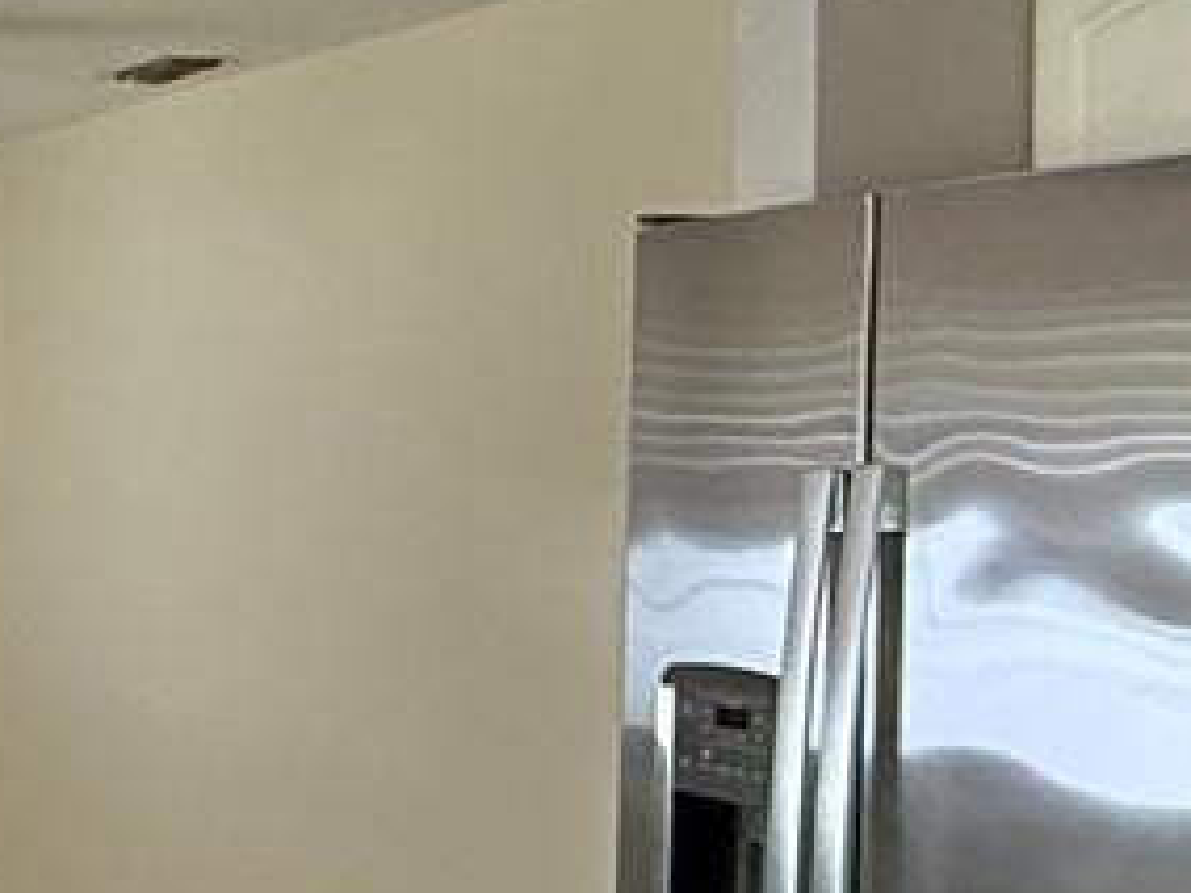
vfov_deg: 18.7
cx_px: -231
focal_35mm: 79
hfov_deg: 22.8
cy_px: 478
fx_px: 2718
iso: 320
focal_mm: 2.22
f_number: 2.2
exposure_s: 1/120
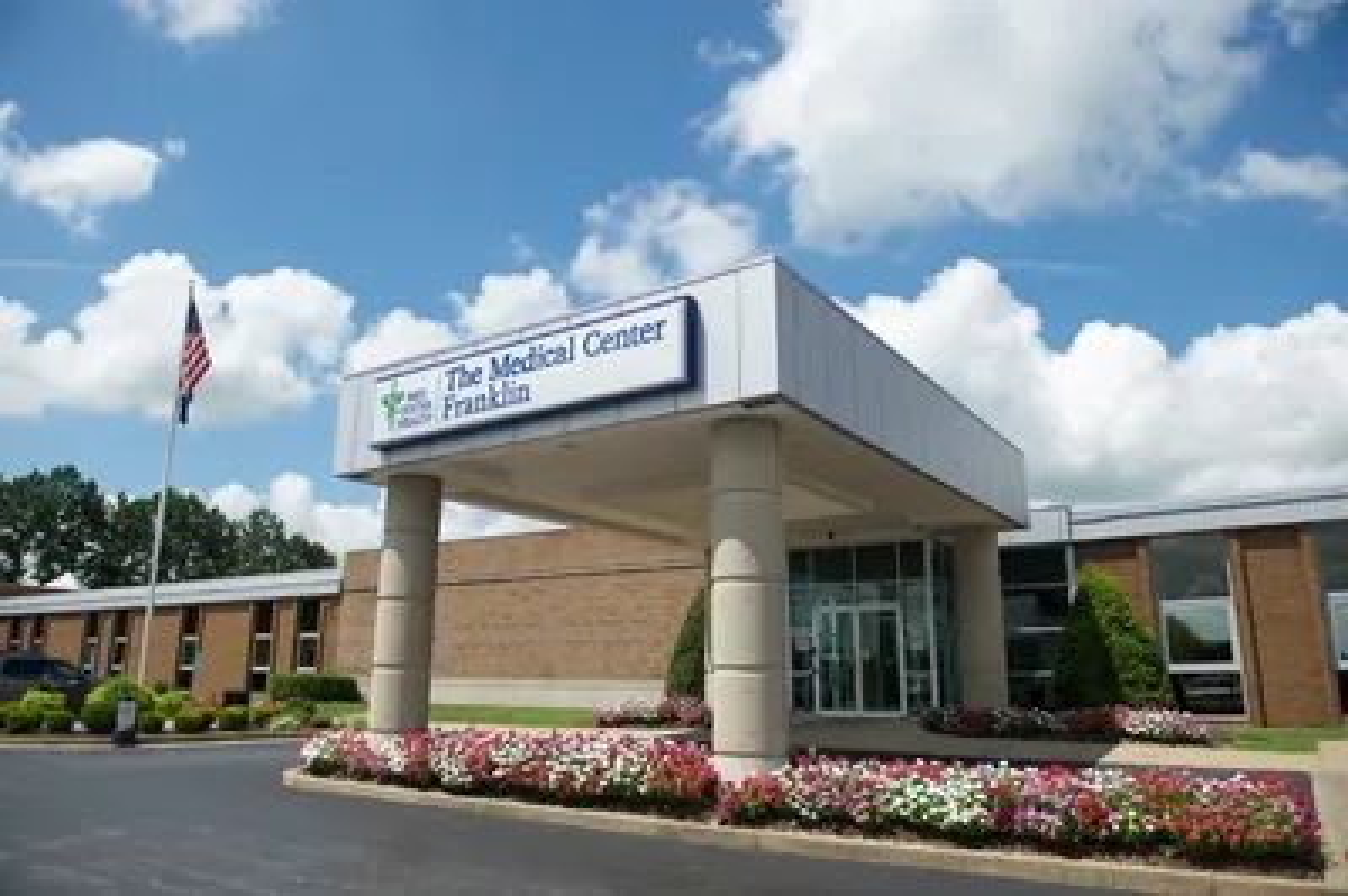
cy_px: 448
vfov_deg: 33.3
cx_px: 674
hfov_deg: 48.5
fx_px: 1497
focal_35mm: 40
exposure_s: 1/1250
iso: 100
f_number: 4.5
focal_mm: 40
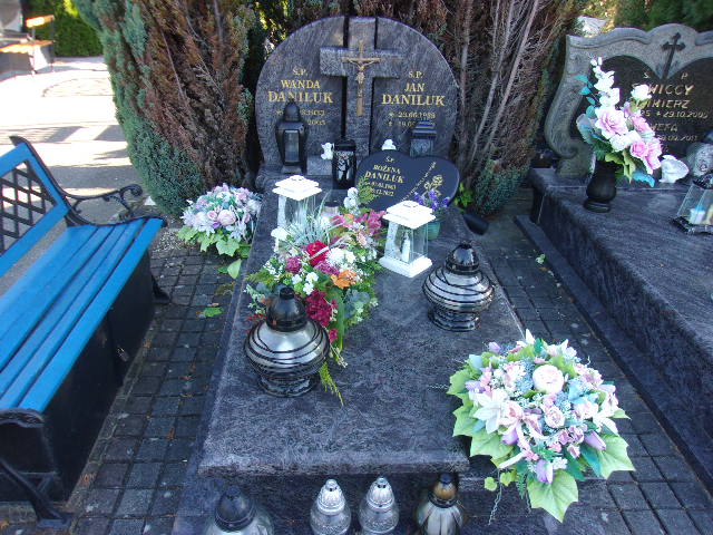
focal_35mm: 27
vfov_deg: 51.4
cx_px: 356
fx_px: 556
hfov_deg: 65.3
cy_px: 268
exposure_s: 1/70
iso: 80
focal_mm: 4.9
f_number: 3
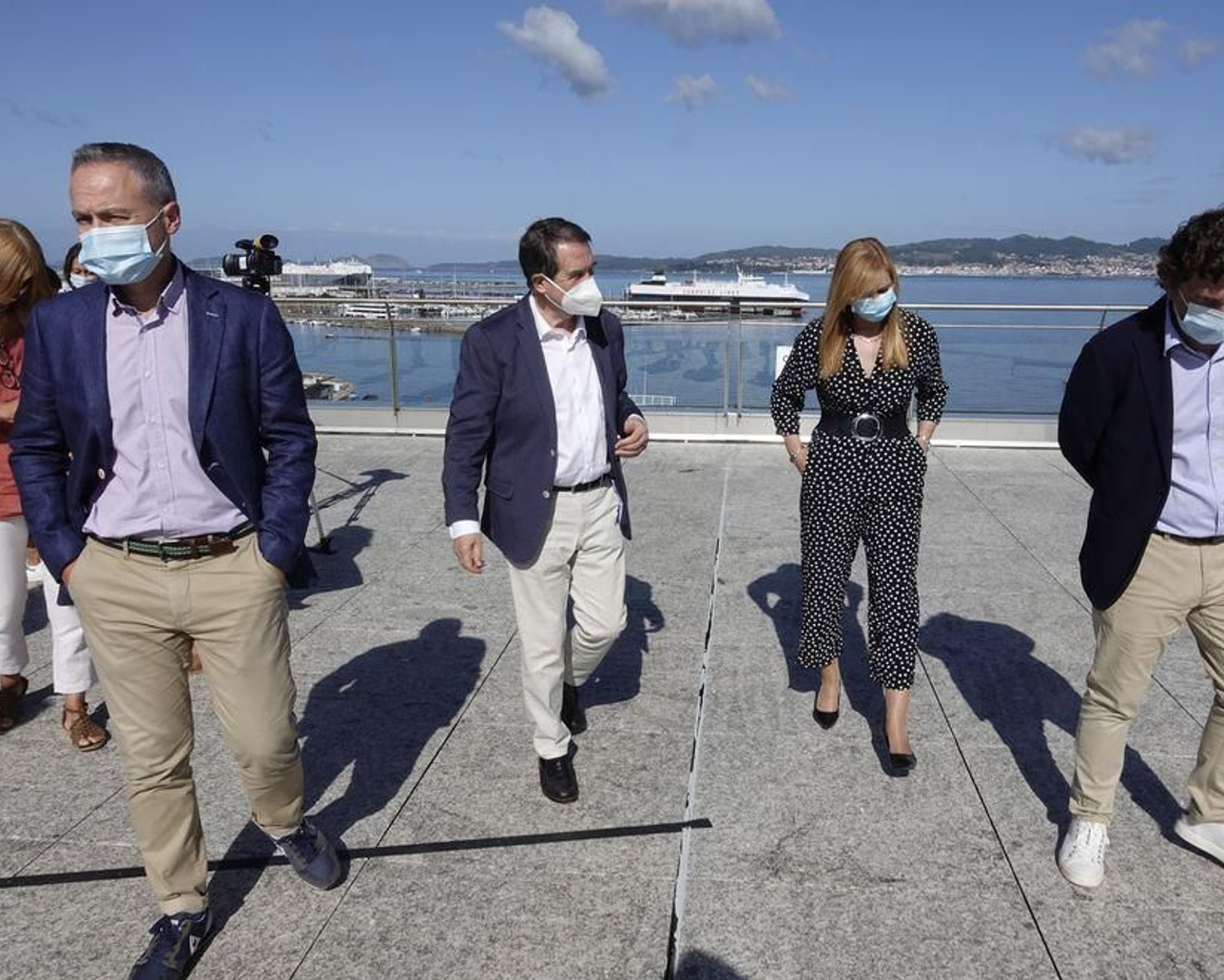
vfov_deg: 51.5
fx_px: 1014
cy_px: 484
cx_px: 645
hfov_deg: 62.2
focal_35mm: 28
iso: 100
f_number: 11
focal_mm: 8.8
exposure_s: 1/200
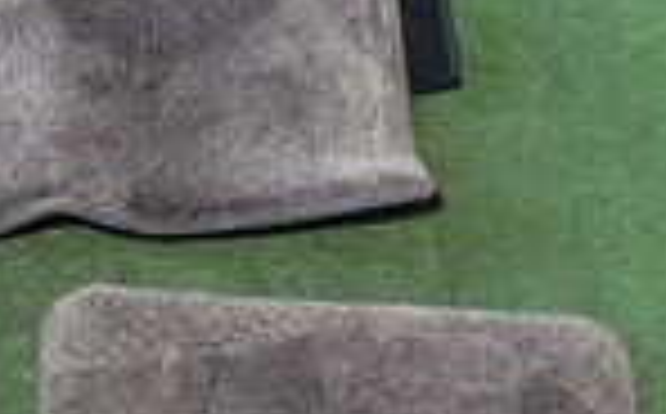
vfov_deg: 8.4
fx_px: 2809
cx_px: -108
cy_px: 166
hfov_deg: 13.2
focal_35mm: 155
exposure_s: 1/25
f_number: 2.5
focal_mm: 6.37
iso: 800
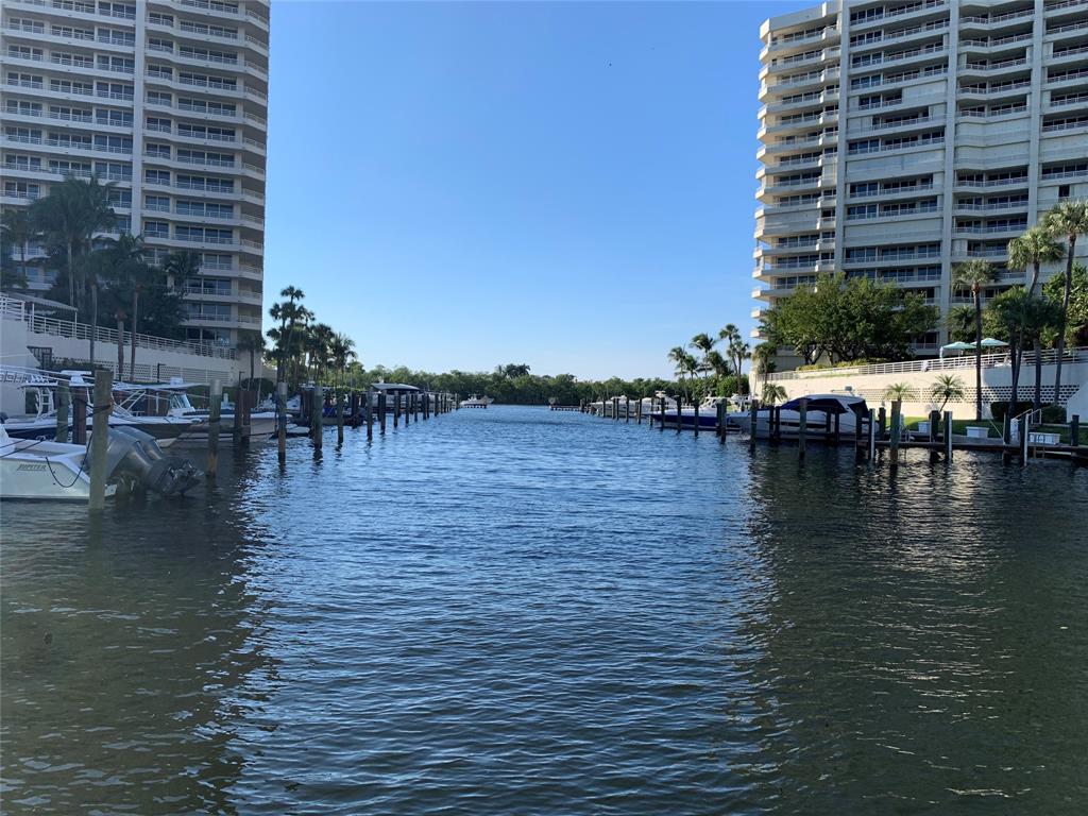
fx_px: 817
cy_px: 408
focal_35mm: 26
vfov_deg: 53.1
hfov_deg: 67.3
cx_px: 544
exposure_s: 1/2160
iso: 25
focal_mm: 4.25
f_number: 1.8
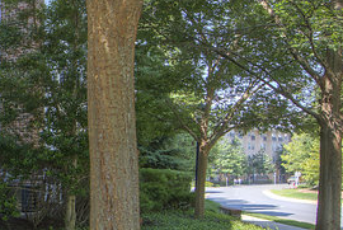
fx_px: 506
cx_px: -126
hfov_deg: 28.9
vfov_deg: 25.3
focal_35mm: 53
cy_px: 177
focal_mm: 14
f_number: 8
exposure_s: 1/40
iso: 200
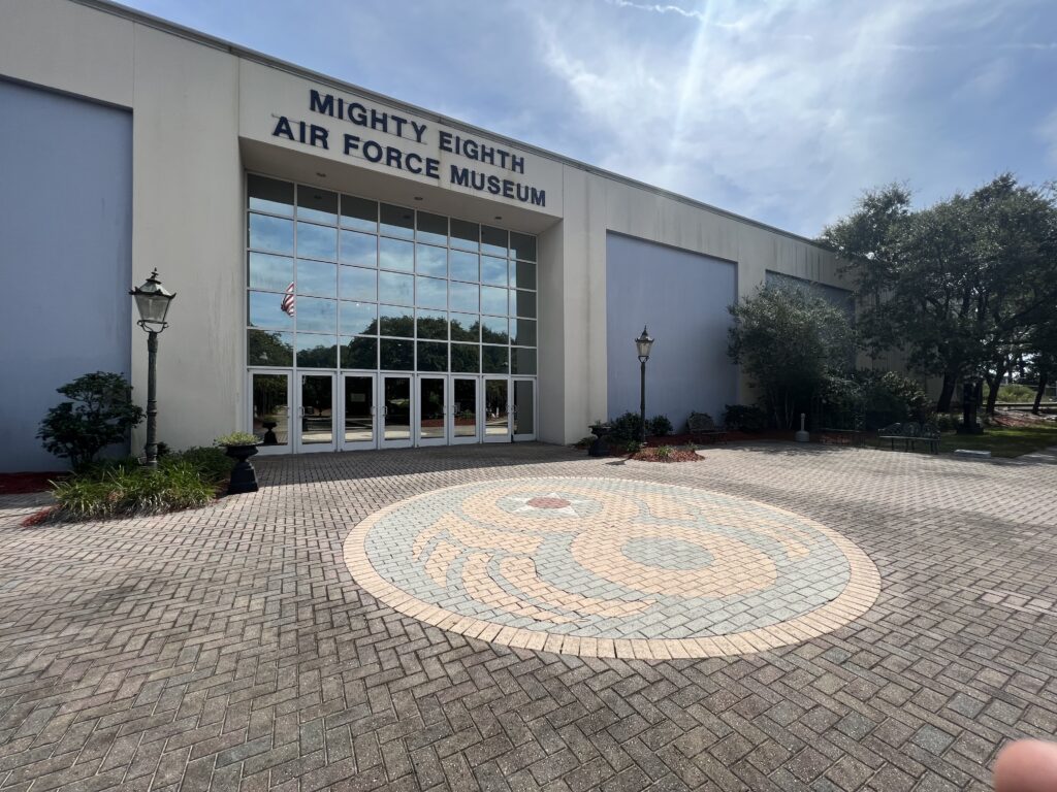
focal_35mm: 13
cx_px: 528
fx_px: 397
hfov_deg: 106.2
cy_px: 396
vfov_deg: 89.9
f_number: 1.8
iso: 32
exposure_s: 1/1980
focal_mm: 1.57
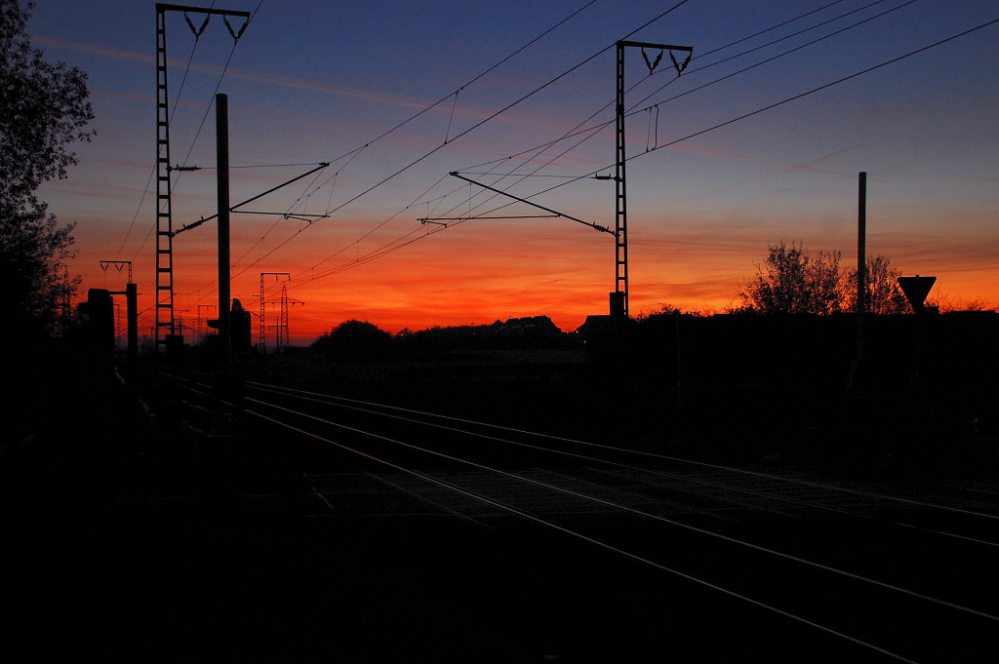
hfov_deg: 41.1
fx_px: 1331
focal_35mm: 48
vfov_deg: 28.0
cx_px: 500
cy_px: 332
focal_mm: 32
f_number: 4.2
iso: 400
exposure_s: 1/100
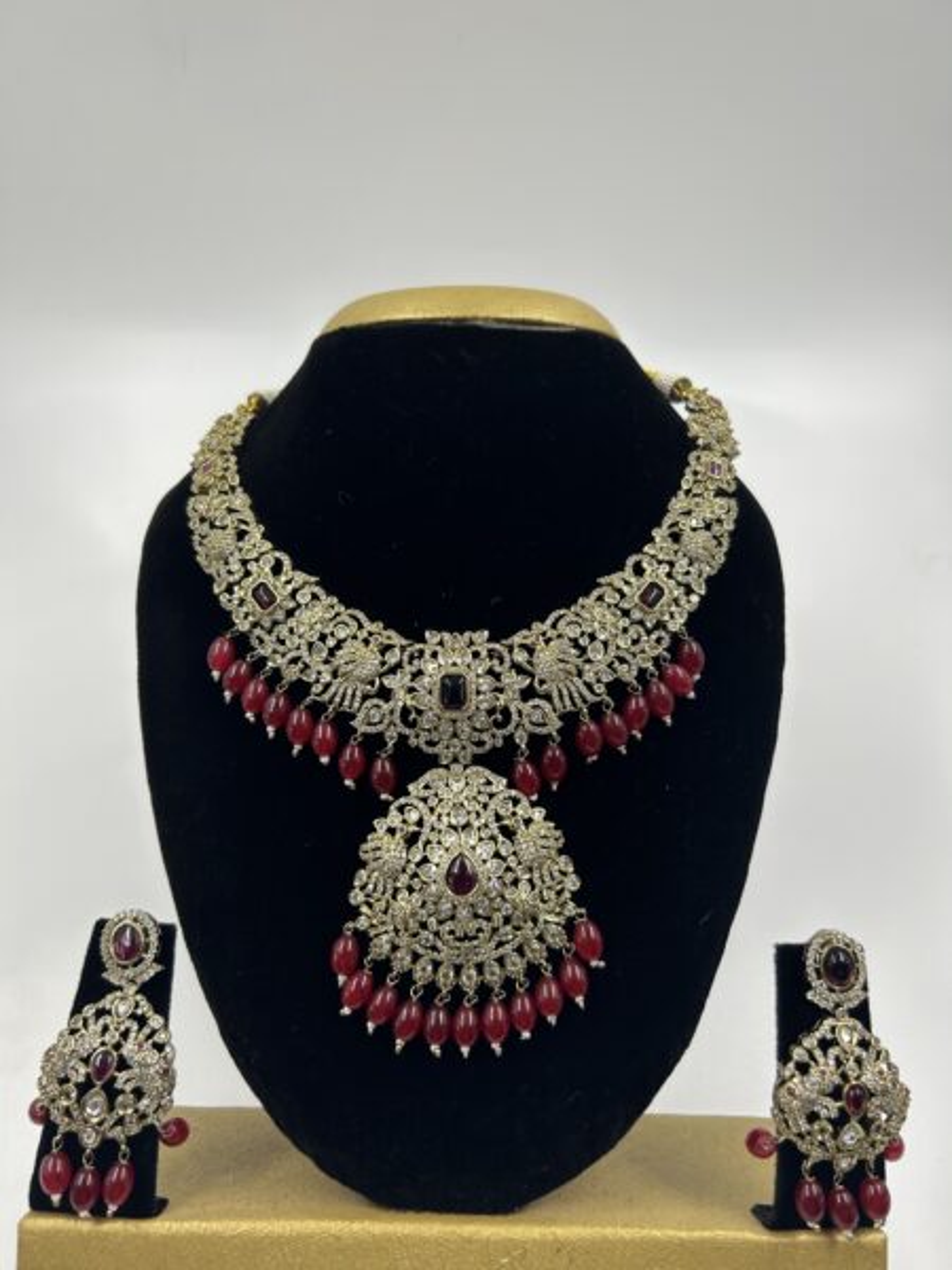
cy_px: 635
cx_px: 476
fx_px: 953
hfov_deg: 53.1
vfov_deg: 67.3
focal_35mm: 26
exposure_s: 1/808
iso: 50
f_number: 1.5
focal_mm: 5.7
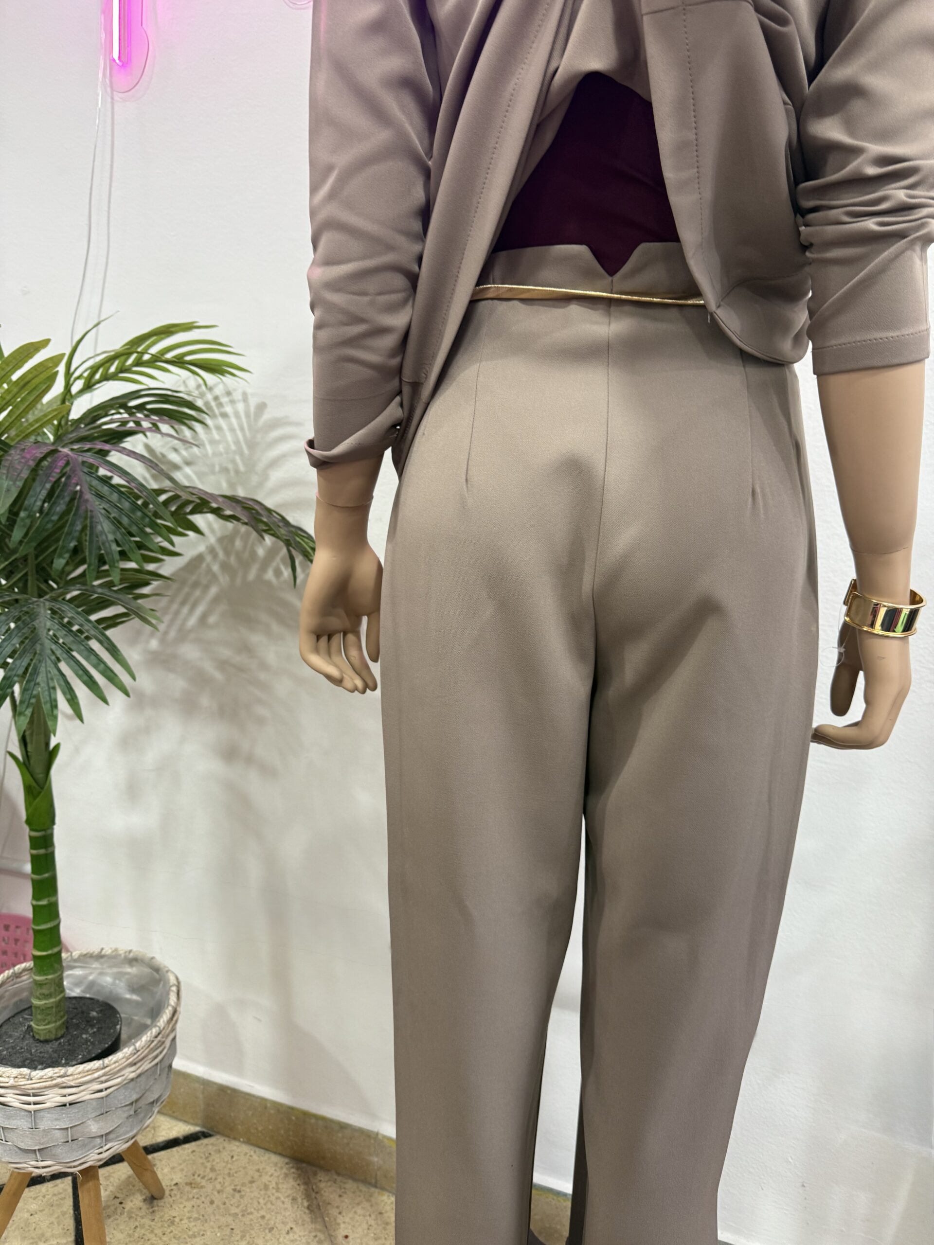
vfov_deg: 71.6
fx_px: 863
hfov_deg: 56.8
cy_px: 622
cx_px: 467
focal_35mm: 24
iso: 160
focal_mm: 6.76
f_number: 1.78
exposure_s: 1/50
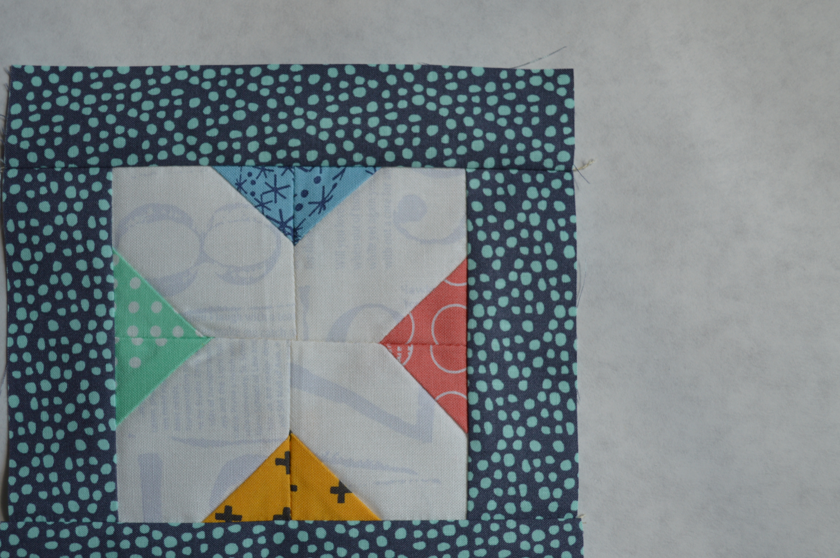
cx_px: 297
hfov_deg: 33.7
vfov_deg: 22.9
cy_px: 332
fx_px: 1375
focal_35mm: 59
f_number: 4.5
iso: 100
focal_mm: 30
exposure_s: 1/125
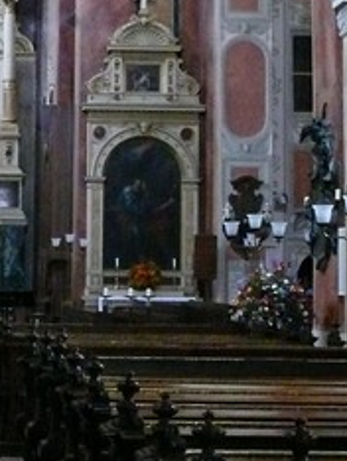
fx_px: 1494
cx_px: -174
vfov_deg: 17.5
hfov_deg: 12.6
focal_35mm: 112
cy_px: 173
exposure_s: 1/20
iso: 800
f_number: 2.8
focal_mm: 7.4
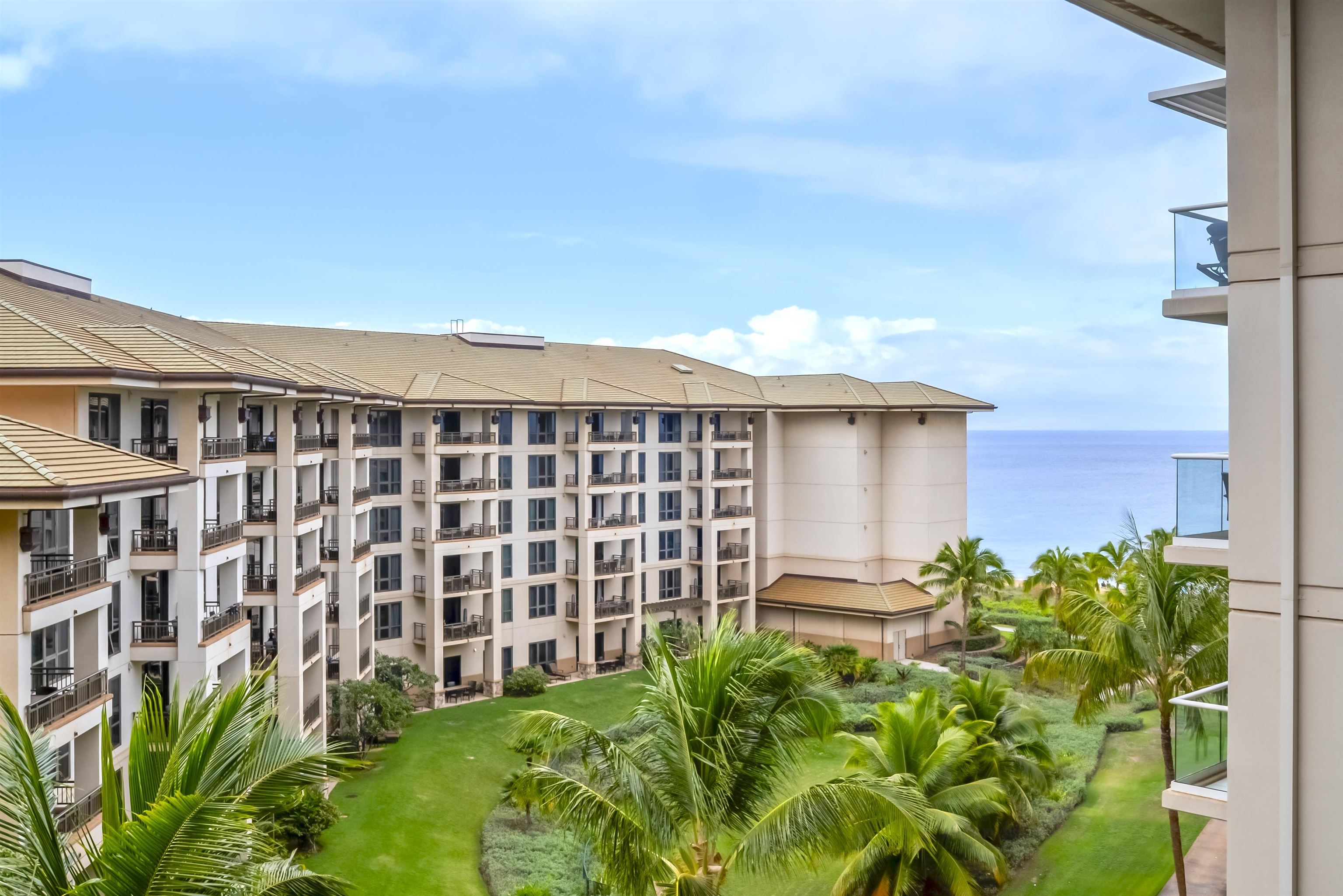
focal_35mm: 35
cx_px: 672
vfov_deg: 37.9
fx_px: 1306
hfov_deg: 54.4
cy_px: 448
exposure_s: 1/2000
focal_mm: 35
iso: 640
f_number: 16
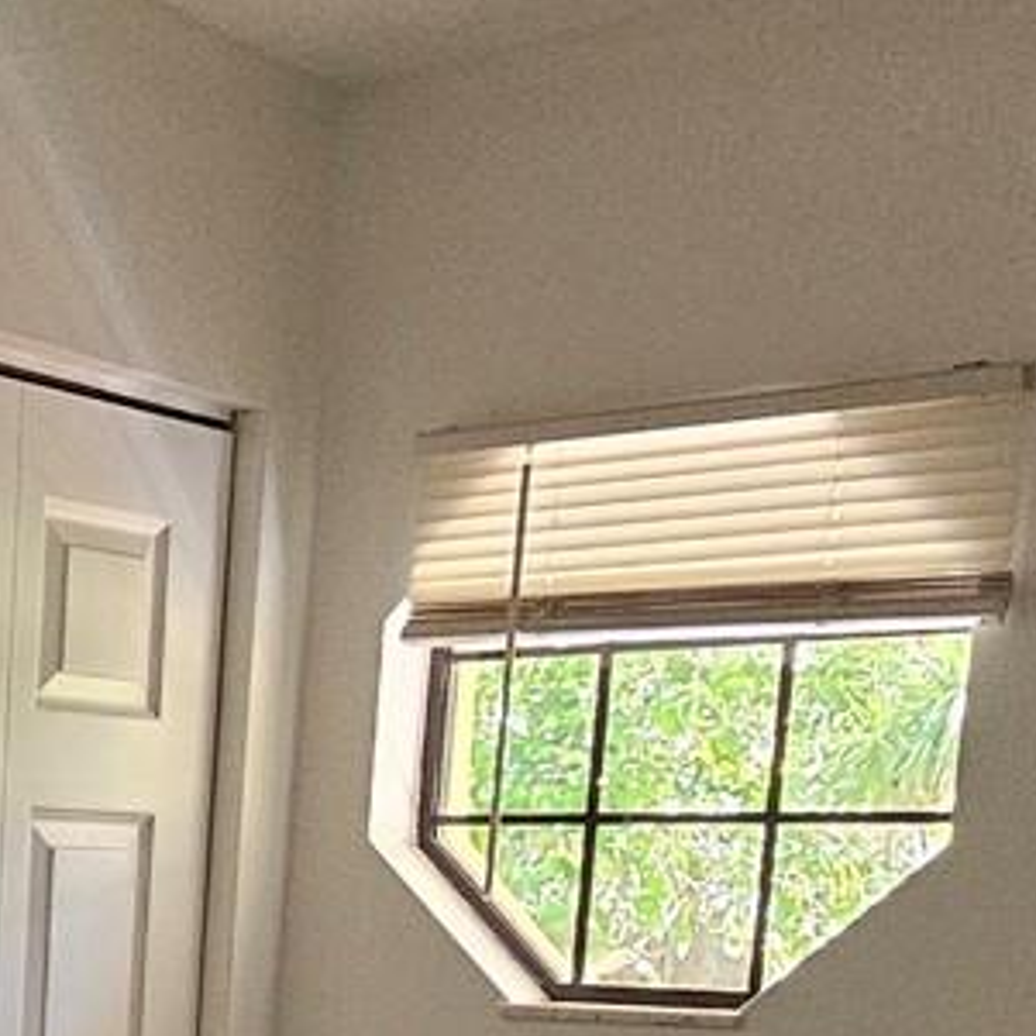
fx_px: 2065
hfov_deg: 23.4
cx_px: -451
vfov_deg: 25.6
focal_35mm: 61
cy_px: 1208
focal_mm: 2.2
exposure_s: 1/77
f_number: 2.2
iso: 320
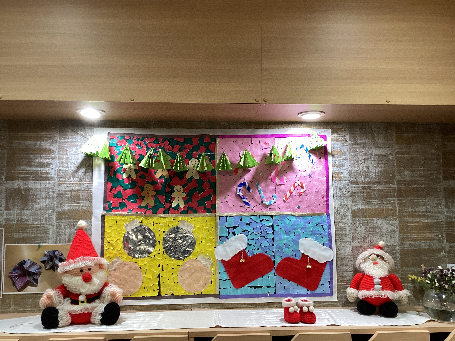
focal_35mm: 31
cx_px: 228
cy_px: 170
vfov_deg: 45.4
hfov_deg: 58.4
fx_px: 407
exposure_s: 1/60
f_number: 2.4
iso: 125
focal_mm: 3.3
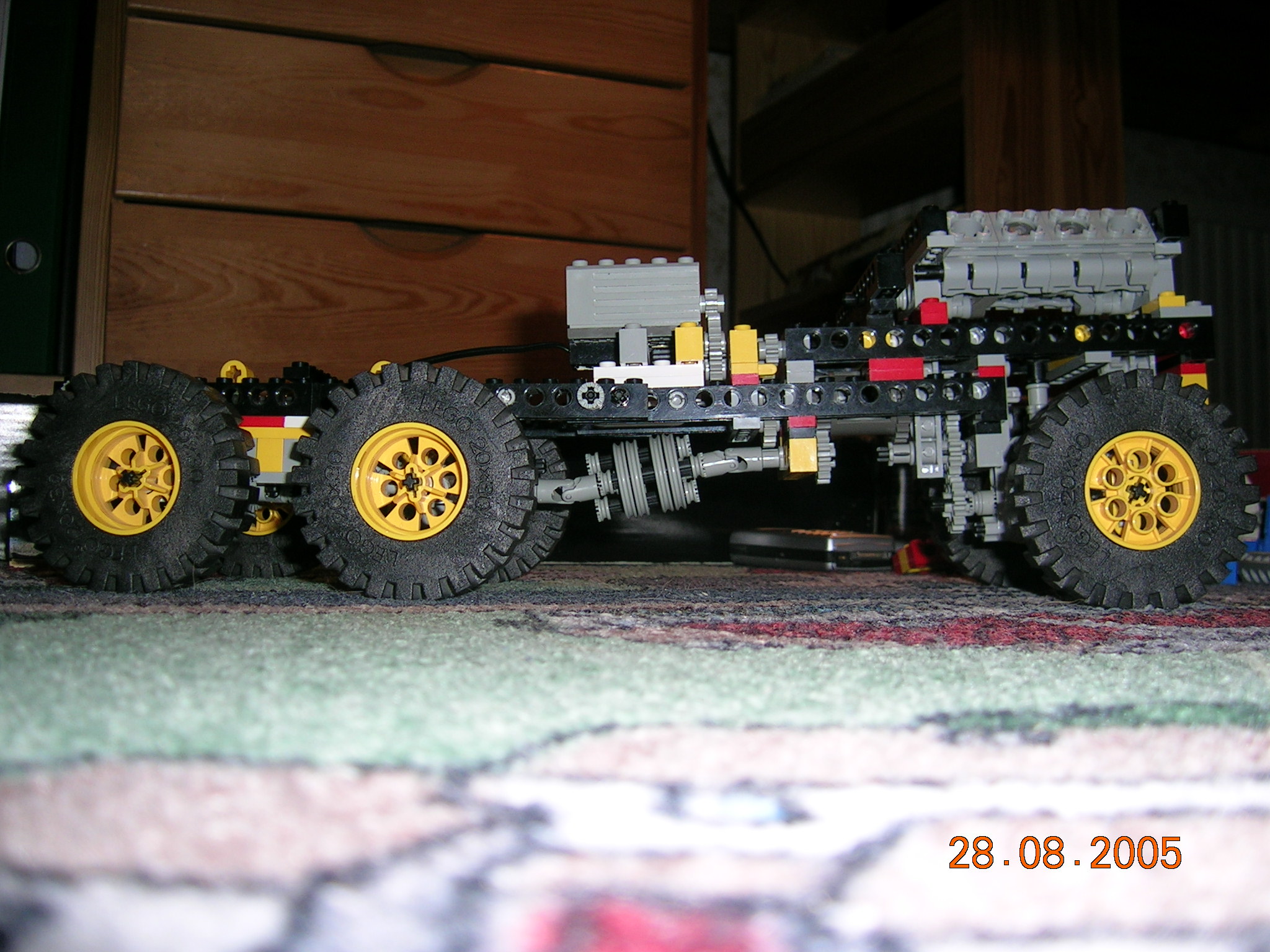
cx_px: 635
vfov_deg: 40.7
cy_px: 476
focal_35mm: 35
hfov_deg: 52.6
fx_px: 1284
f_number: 2.8
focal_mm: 5.4
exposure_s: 1/60.1
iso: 50
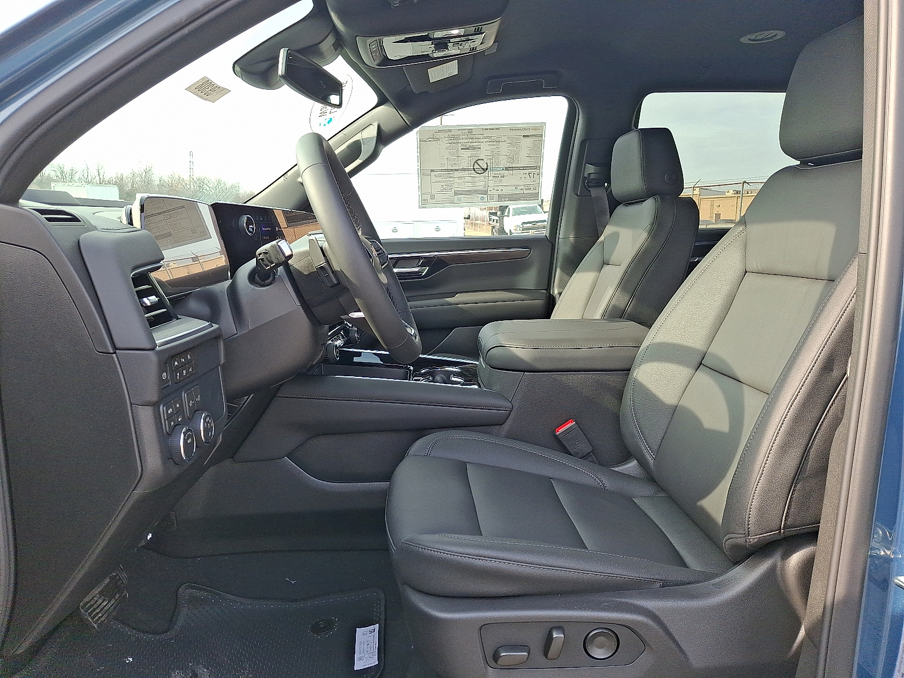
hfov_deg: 69.4
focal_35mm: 25
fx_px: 653
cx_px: 452
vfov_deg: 54.9
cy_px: 339
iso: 30
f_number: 1.8
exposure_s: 1/312
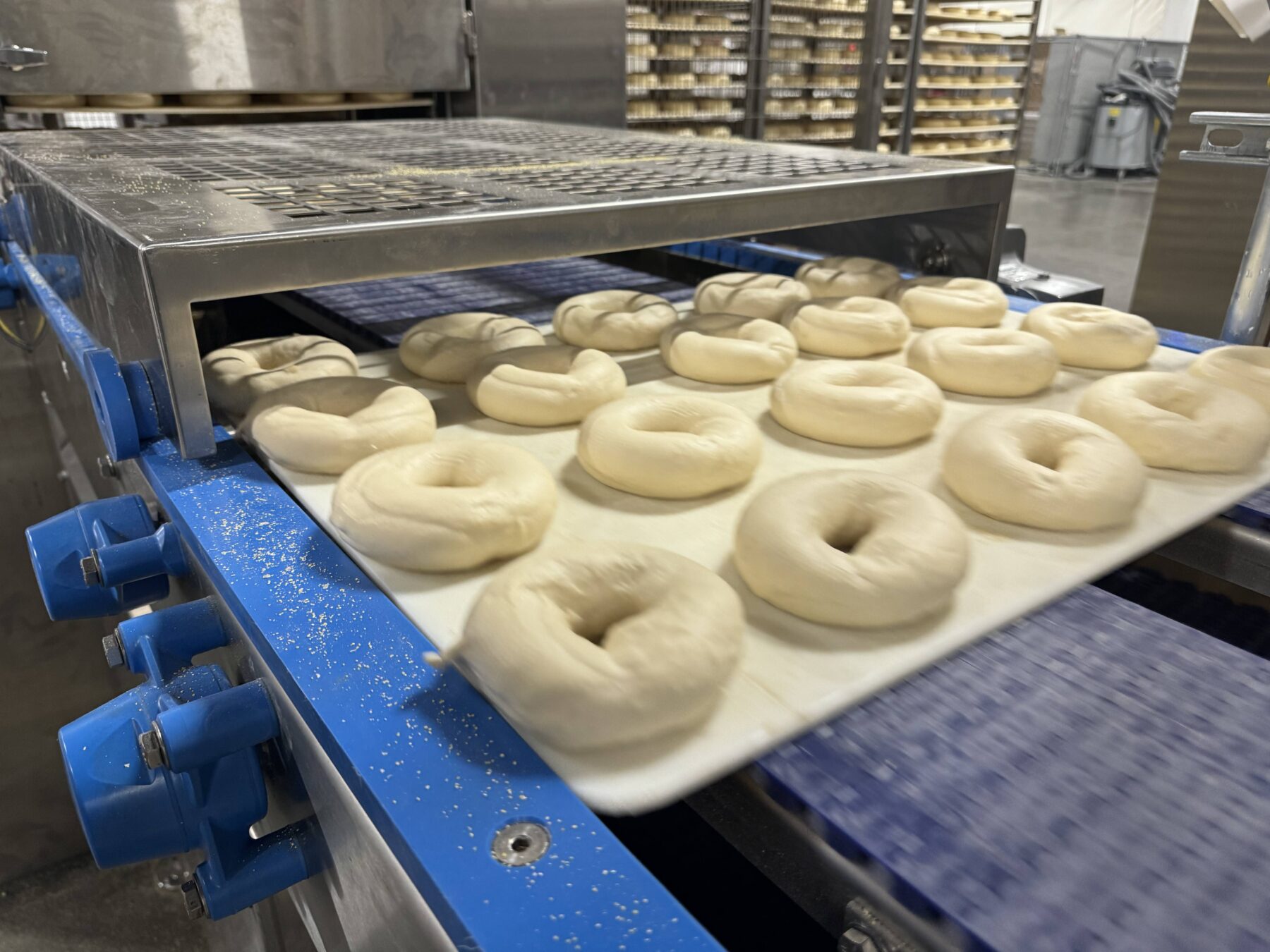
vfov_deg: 56.8
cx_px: 635
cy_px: 476
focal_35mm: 24
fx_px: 881
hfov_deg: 71.6
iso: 200
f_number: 1.78
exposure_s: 1/86
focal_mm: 6.76
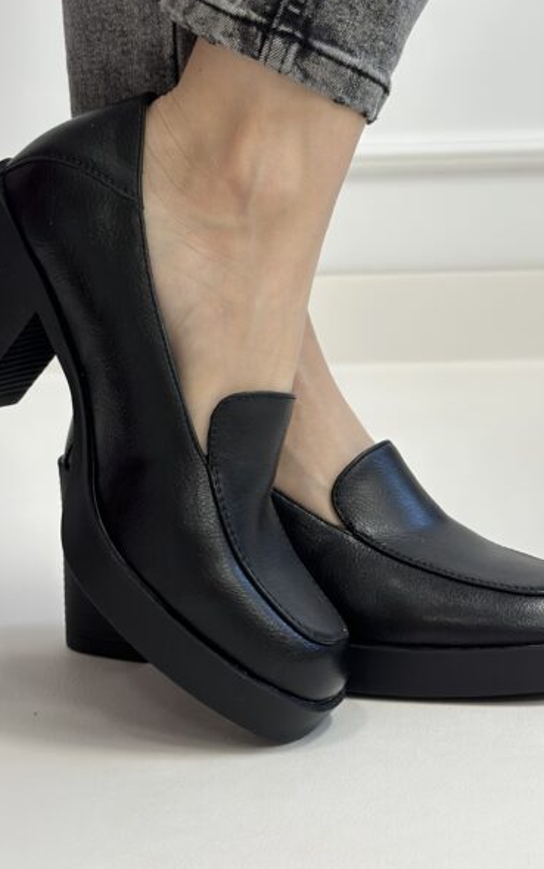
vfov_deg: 29.6
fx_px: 1636
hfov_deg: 18.9
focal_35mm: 69
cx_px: 274
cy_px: 286
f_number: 1.78
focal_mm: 6.86
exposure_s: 1/100
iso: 125
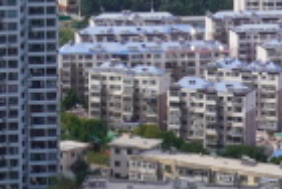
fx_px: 1374
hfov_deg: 11.3
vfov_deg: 7.8
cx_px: -115
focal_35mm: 175
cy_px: -83
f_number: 10
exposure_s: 1/200
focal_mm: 16
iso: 100
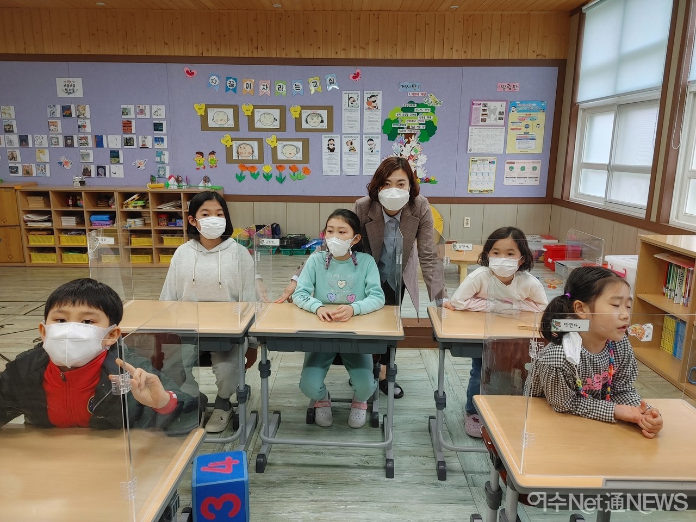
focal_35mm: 26
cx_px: 348
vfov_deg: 53.1
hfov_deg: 67.3
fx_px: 523
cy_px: 261
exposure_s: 1/120
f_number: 1.8
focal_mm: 4.81
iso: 250
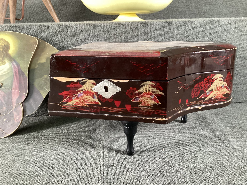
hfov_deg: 58.3
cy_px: 92
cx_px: 124
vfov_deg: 45.4
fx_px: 221
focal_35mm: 31
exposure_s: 1/60
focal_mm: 3.3
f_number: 2.4
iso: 250
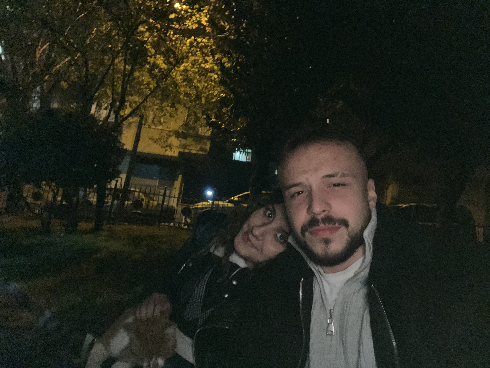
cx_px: 245
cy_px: 184
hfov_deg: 73.9
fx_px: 326
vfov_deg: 58.9
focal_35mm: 23
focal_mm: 2.71
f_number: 2.2
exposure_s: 1/18
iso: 640
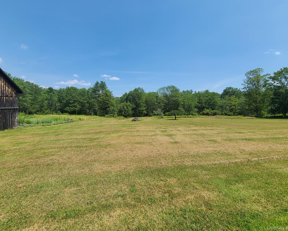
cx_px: 140
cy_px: 112
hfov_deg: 100.7
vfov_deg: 88.0
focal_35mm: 14
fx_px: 119
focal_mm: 2.2
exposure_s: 1/1819
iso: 50
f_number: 2.2
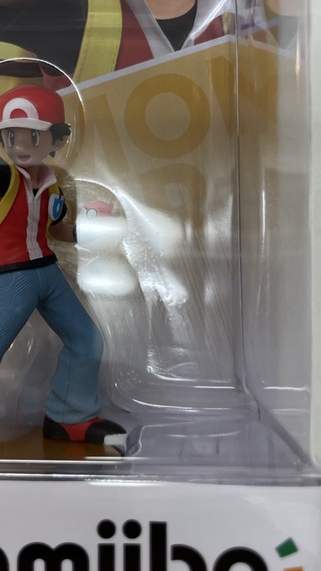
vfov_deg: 41.6
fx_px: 742
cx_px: 13
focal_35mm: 49
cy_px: 192
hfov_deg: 23.6
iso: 64
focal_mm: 4.2
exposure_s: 1/100
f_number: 1.6
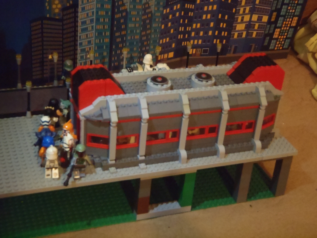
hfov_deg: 33.8
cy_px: 119
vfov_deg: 25.7
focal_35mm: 57
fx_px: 522
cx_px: 158
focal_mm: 10.34
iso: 800
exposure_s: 1/8
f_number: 4.5
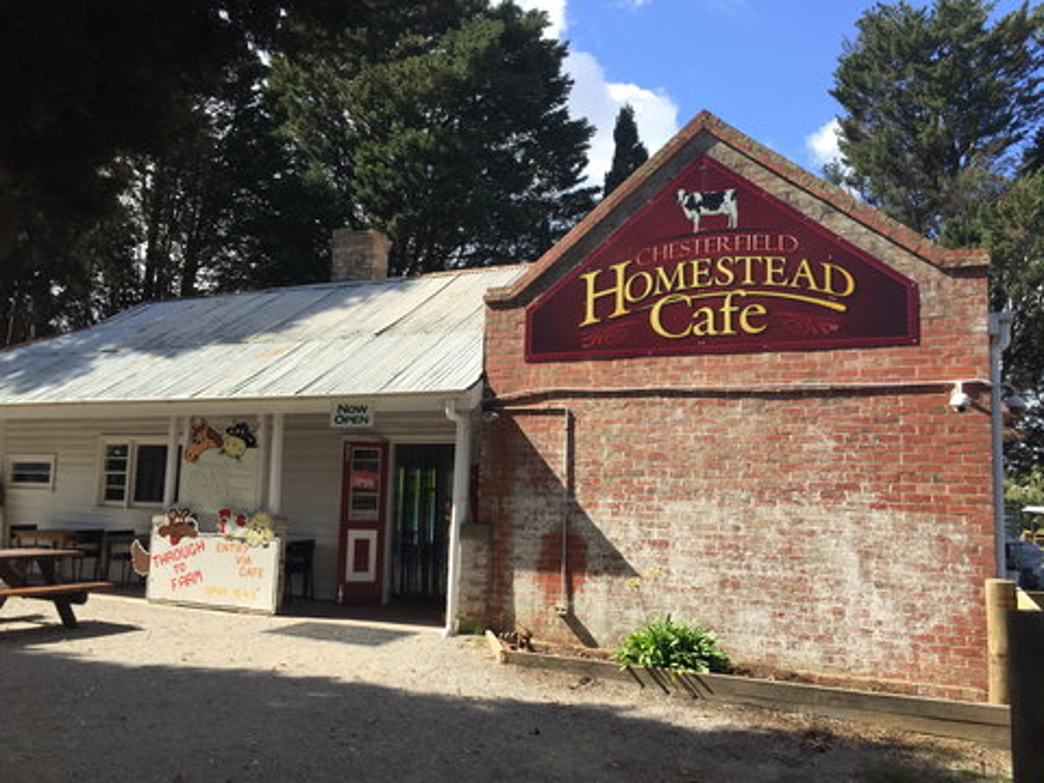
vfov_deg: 48.2
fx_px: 875
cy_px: 392
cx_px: 522
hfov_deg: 61.7
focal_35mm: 29
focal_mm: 4.15
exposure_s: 1/1068
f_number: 2.2
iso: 32
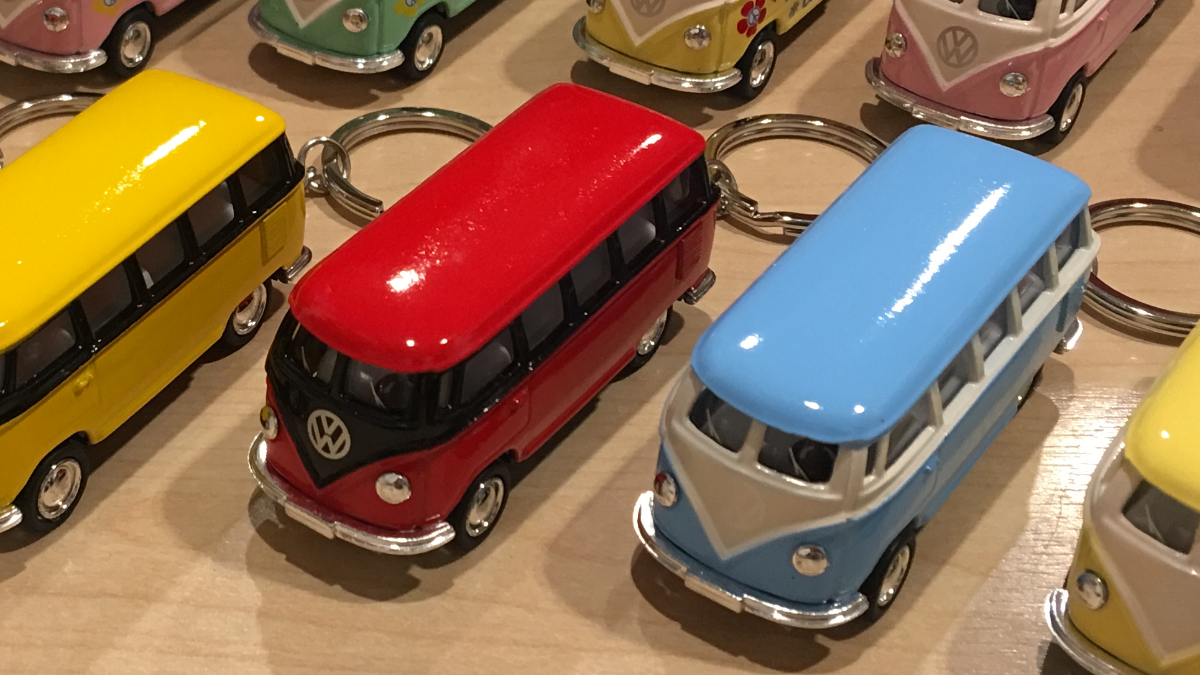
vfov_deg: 18.2
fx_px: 2100
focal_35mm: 66
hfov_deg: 31.6
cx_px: 392
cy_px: 266
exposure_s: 1/17
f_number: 2.2
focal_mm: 4.15
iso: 64
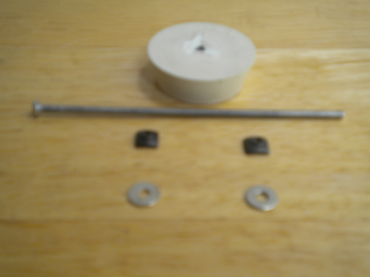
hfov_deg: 36.8
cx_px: 185
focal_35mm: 52
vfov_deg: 28.0
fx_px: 556
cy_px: 138
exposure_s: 1/60
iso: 197
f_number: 3.9
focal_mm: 9.3
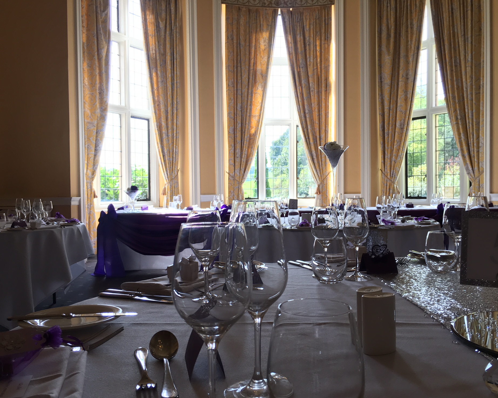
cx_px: 272
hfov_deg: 57.1
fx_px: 457
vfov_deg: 47.1
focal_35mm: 31
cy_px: 202
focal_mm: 4.15
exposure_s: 1/100
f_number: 2.2
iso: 32
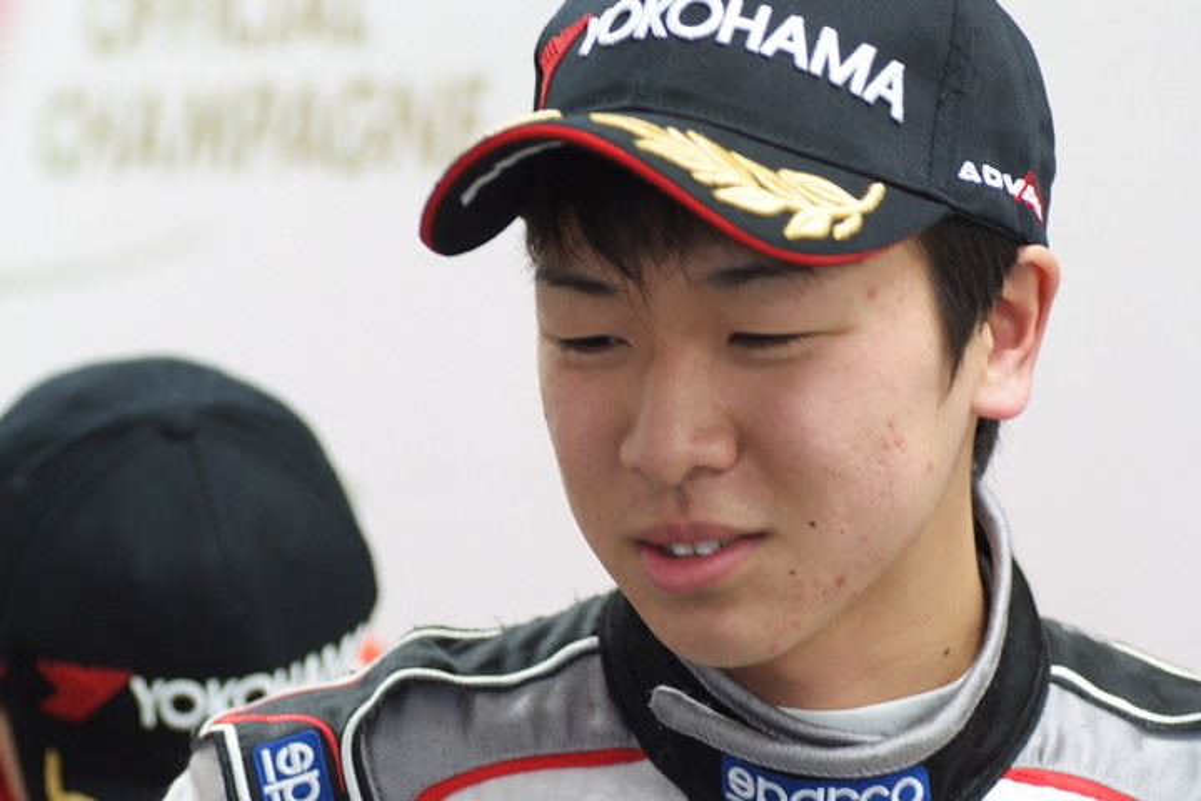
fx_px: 4503
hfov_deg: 15.2
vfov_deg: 10.2
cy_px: 400
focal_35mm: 135
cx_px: 600
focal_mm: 90
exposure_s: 1/35
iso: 800
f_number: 4
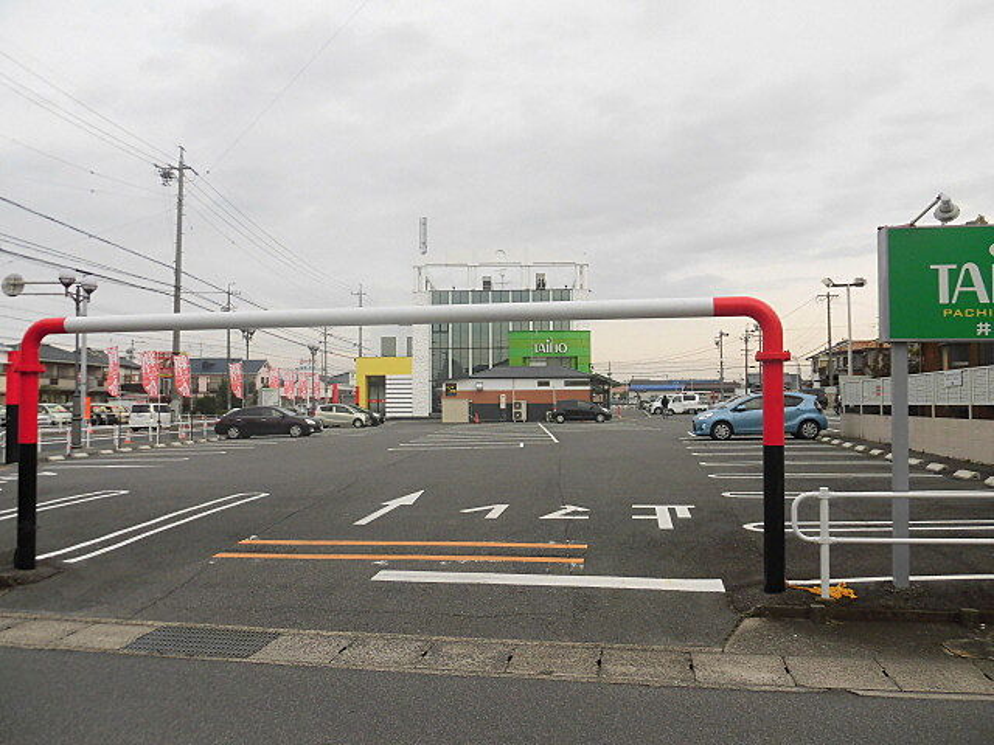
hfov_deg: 63.4
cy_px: 372
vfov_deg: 49.7
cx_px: 497
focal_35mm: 28
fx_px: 804
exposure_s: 1/800
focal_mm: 4.98
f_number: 3.3
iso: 100
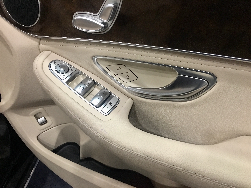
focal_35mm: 29
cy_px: 94
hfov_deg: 61.7
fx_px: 210
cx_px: 126
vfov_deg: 48.2
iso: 80
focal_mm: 4.15
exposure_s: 1/10
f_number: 2.2
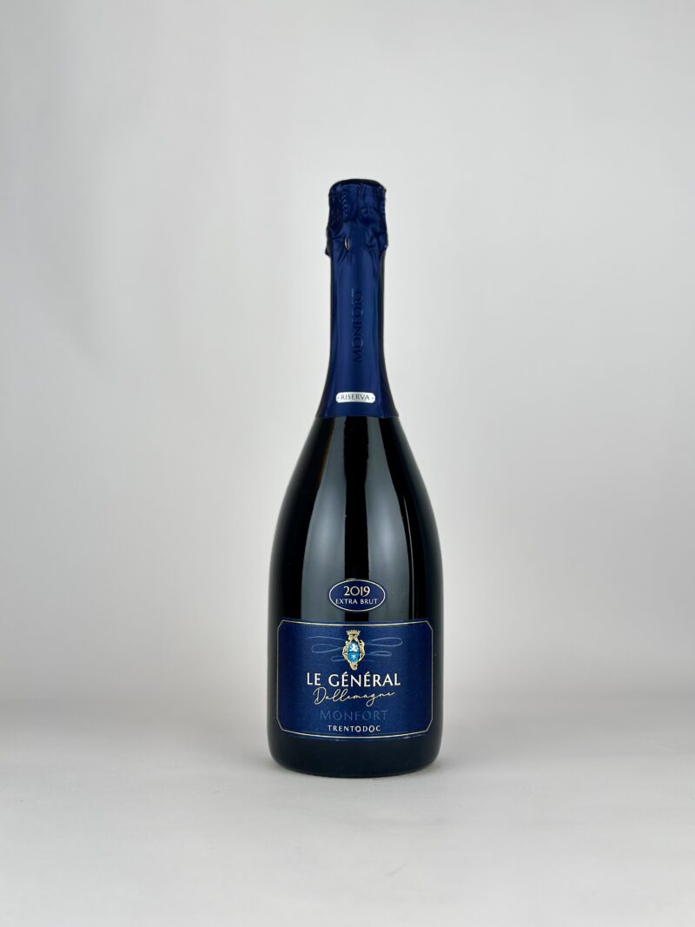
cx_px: 348
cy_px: 464
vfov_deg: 39.7
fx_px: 1285
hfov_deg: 30.3
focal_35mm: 48
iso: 80
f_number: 1.78
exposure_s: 1/642
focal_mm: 6.86
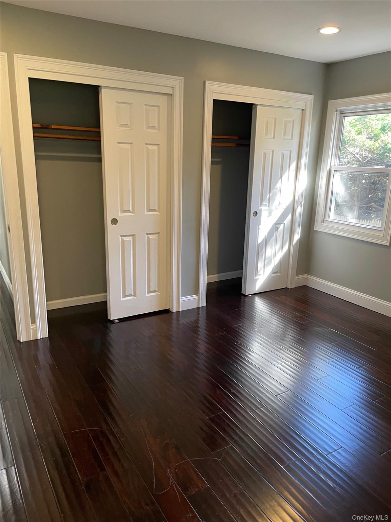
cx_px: 196
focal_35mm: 26
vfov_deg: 67.3
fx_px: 392
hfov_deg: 53.1
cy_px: 261
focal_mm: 4.2
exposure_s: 1/60
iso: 125
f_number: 1.6
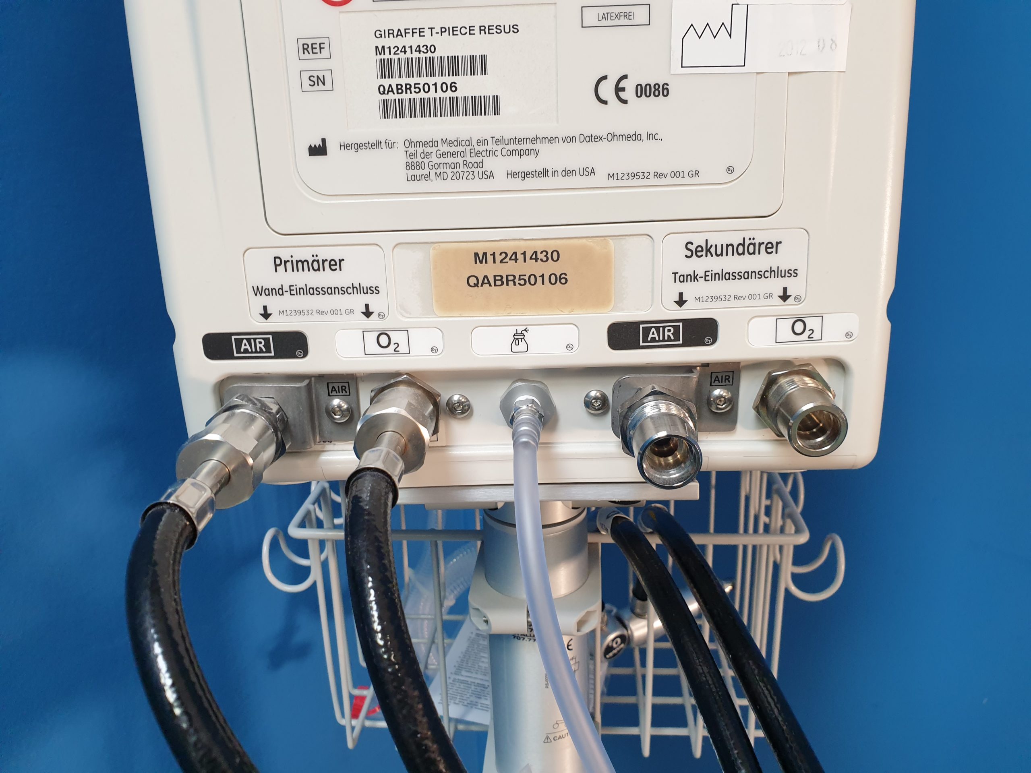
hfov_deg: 67.3
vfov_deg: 53.1
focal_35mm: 26
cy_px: 386
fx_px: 774
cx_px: 516
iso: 200
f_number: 2.4
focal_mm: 4.3
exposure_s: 1/50
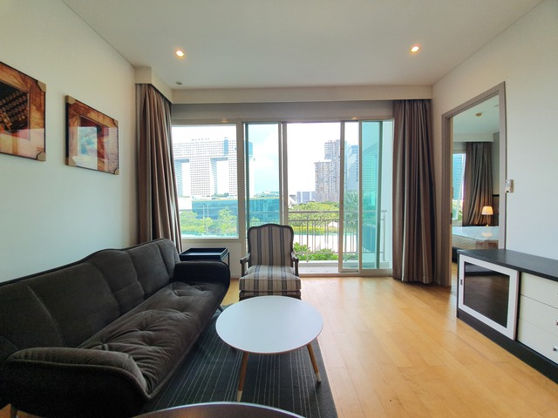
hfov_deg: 106.2
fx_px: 210
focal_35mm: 13
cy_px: 209
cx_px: 279
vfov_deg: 89.9
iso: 50
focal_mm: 1.8
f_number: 2.2
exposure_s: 1/159
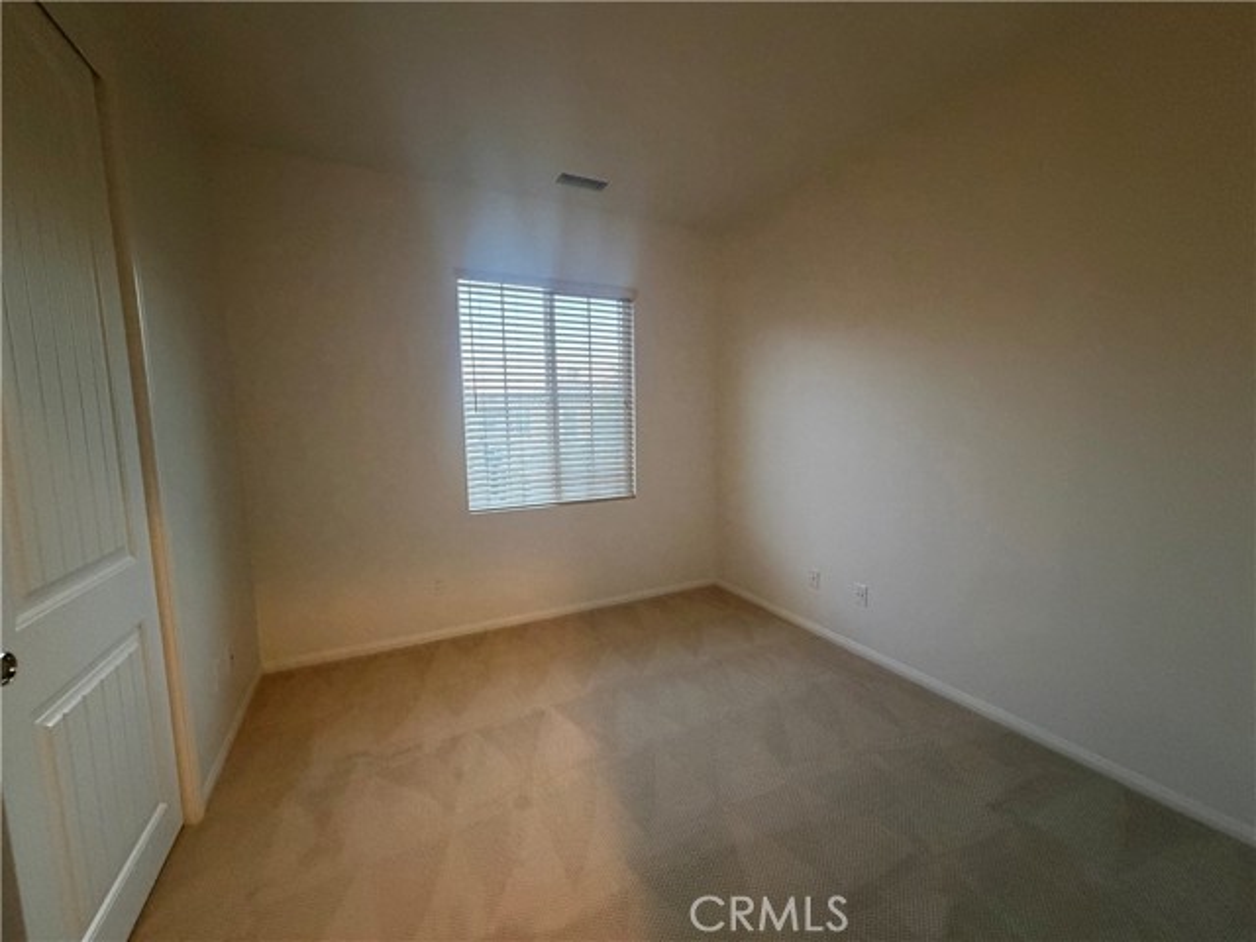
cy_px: 471
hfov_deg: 102.1
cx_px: 628
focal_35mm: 14
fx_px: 508
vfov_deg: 85.7
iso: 500
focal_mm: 2.22
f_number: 2.2
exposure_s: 1/60
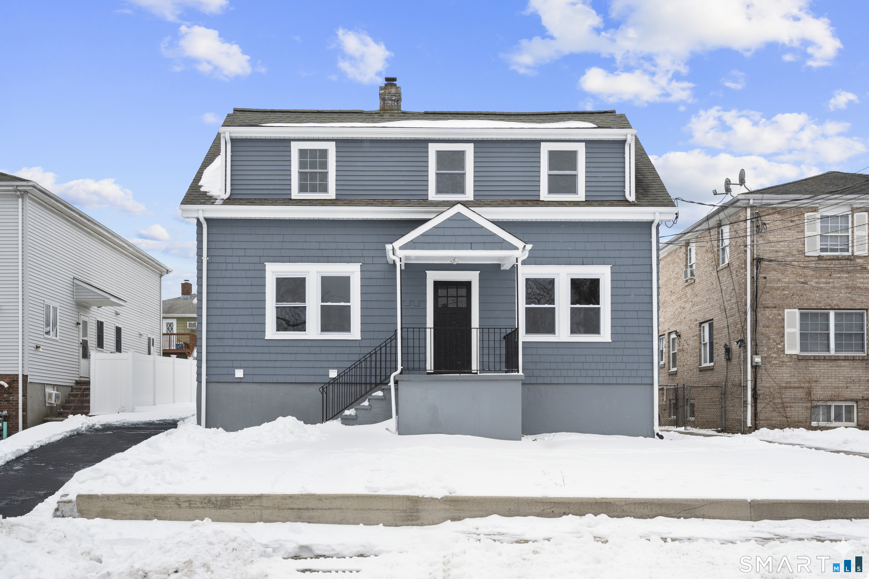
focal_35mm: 35
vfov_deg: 37.9
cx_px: 434
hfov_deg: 54.4
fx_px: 845
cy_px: 290
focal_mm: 35
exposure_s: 1/20
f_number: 9
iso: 200
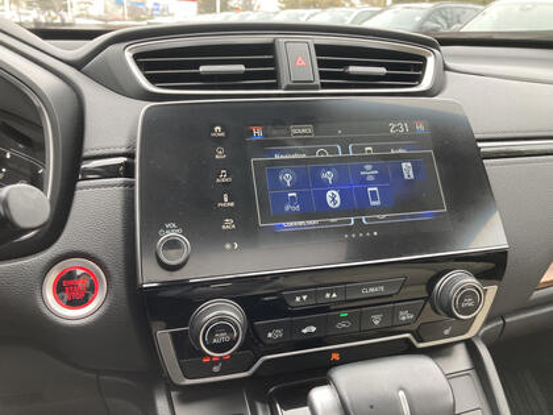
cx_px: 276
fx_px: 447
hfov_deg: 63.4
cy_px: 208
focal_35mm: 28
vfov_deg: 49.7
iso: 80
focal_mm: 3.99
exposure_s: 1/120
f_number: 1.8
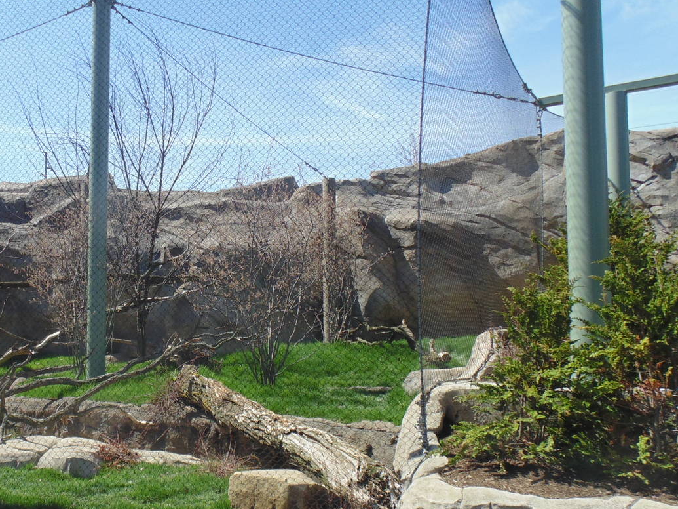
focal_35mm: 34
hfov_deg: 52.3
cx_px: 194
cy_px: 322
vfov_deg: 41.4
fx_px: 666
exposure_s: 1/640
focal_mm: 4
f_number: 3.1
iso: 80
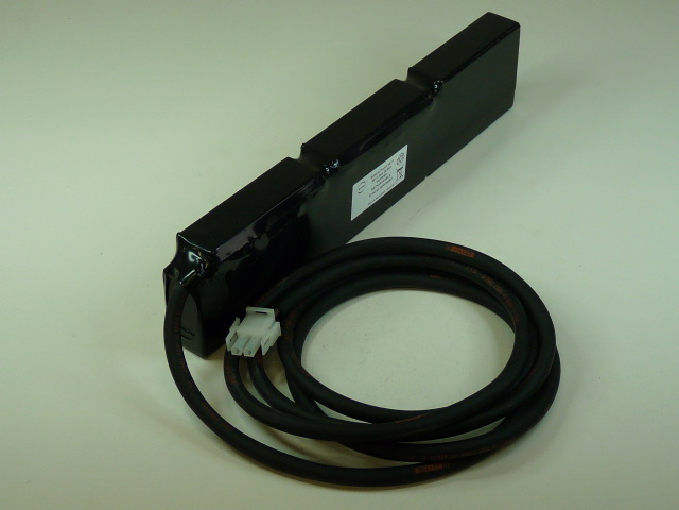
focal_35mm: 64
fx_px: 1255
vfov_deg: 22.9
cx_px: 340
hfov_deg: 30.3
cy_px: 255
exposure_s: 1/80
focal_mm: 6.5
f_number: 3
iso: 100
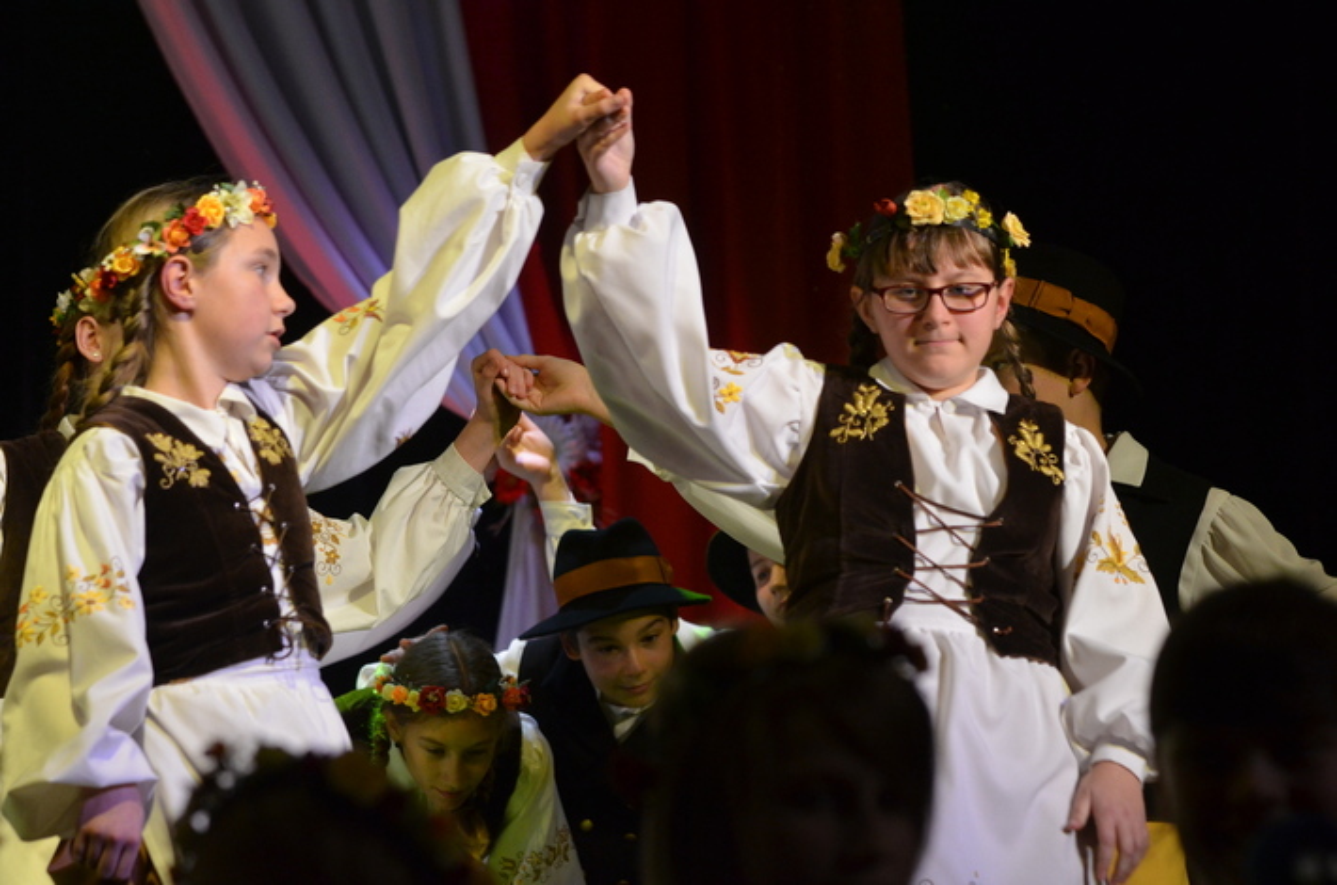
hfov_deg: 13.7
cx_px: 668
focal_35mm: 150
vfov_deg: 9.1
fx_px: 5558
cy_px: 442
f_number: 4
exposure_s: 1/250
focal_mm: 100
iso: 1600
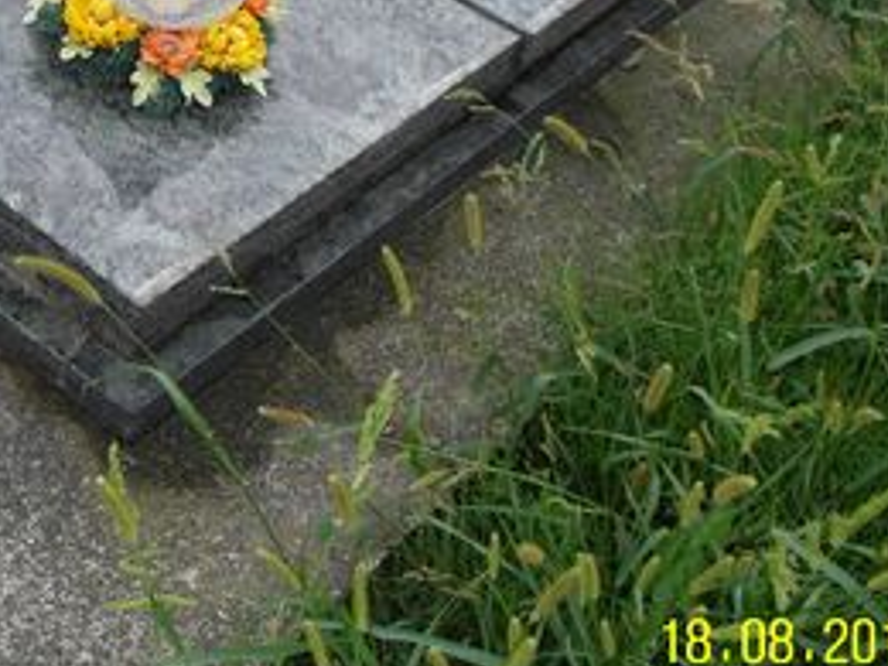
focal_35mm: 59
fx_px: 1514
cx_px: -7
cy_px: -7
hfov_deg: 30.3
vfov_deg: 23.7
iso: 80
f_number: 3.4
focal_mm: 5.2
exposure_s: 1/90
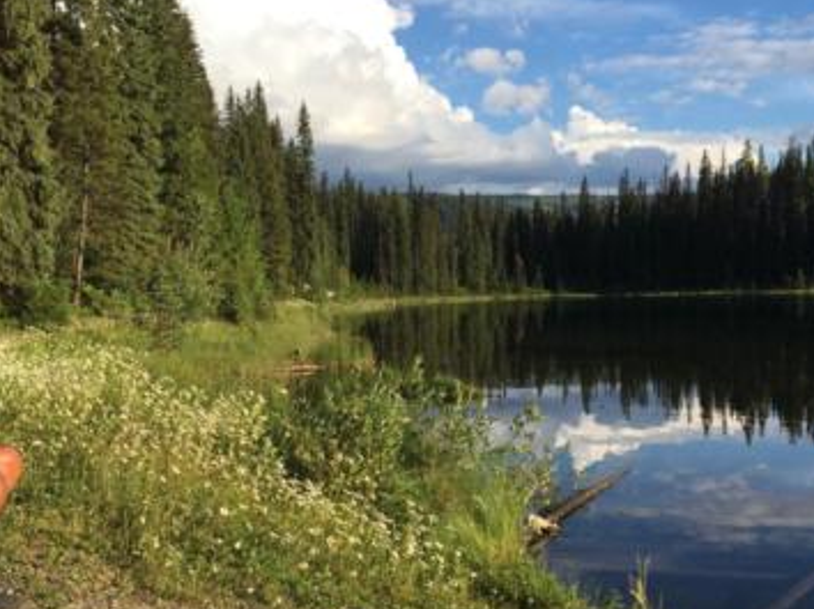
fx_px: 963
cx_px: 352
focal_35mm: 41
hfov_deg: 45.7
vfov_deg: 35.1
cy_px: 332
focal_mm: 4.15
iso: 25
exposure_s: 1/1040
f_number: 2.2
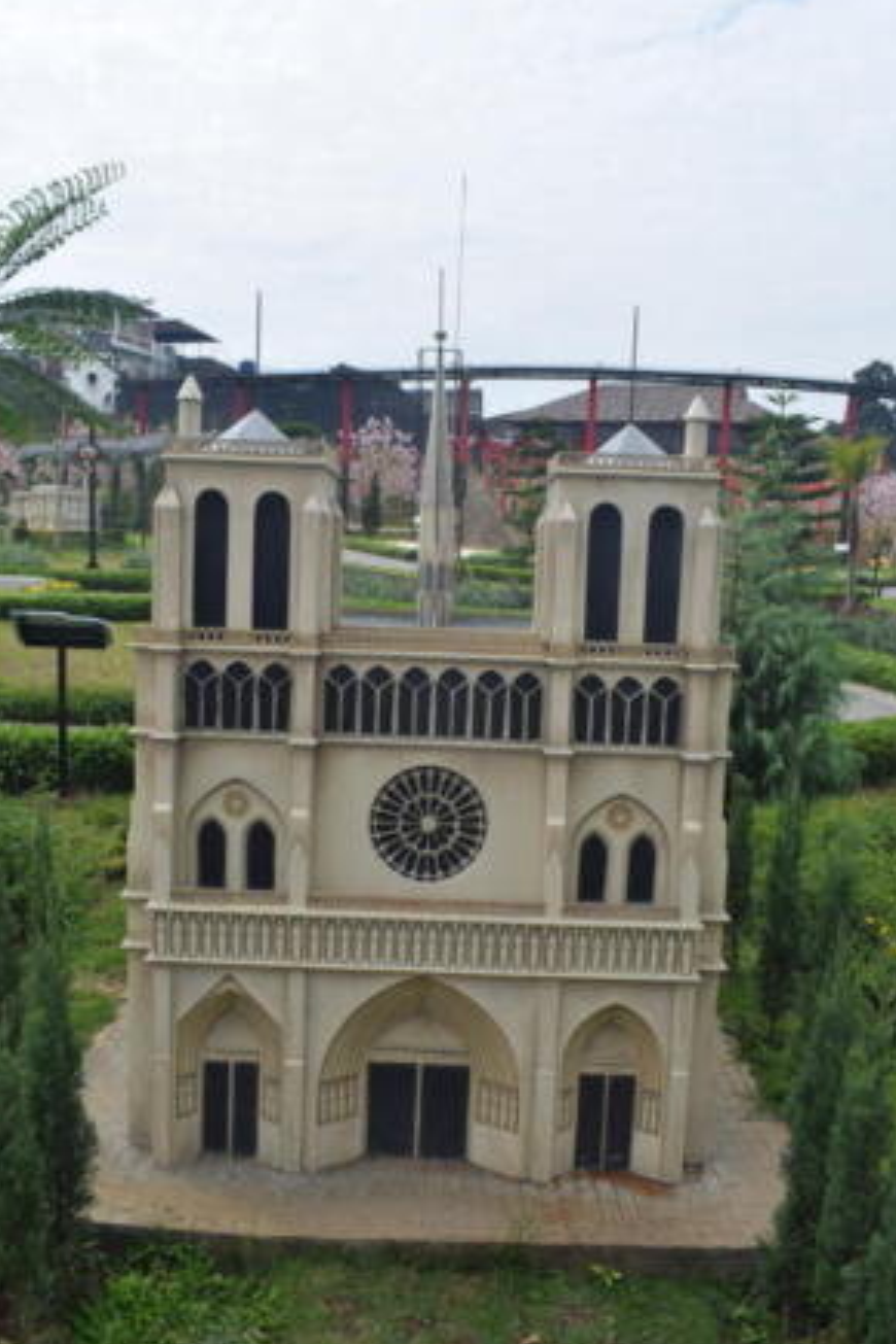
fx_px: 1157
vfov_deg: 60.3
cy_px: 708
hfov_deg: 42.3
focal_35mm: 31
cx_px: 440
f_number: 10
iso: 200
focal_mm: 18
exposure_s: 1/400
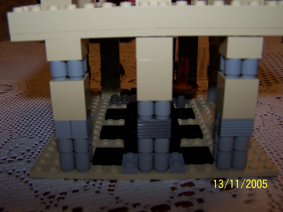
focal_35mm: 38
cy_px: 106
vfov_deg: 37.7
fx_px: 311
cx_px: 142
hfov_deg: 49.0
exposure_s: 1/60
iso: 80
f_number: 2.8
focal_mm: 6.3
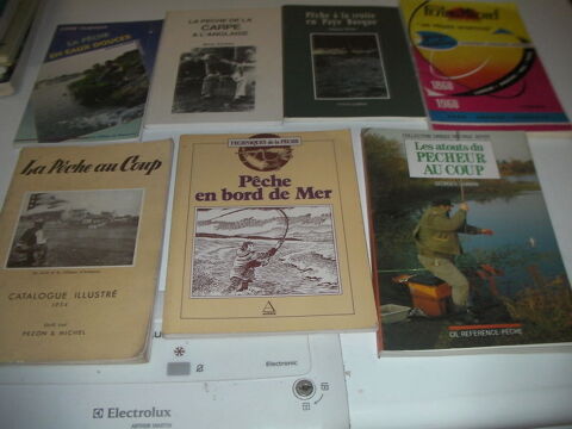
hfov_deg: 49.0
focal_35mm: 38
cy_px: 214
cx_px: 286
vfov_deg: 37.7
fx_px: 628
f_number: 3.5
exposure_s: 1/30
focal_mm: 6.3
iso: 200
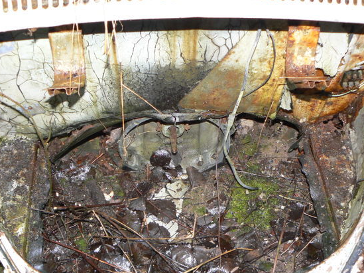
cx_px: 171
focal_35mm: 42
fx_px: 441
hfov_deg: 44.8
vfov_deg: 34.3
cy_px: 153
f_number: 2.8
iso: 125
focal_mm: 6
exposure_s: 1/30
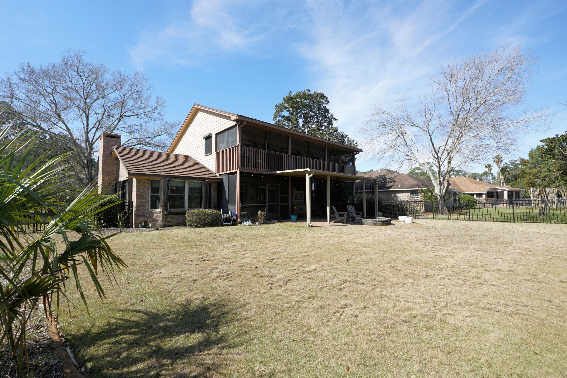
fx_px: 236
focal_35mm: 15
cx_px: 284
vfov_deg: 77.3
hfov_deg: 100.4
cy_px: 189
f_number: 7.1
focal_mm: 10
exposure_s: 1/200
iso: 100
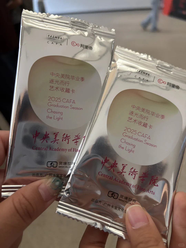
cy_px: 124
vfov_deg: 67.3
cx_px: 93
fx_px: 186
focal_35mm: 26
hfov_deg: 53.1
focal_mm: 5.96
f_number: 1.6
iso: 400
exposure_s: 1/40
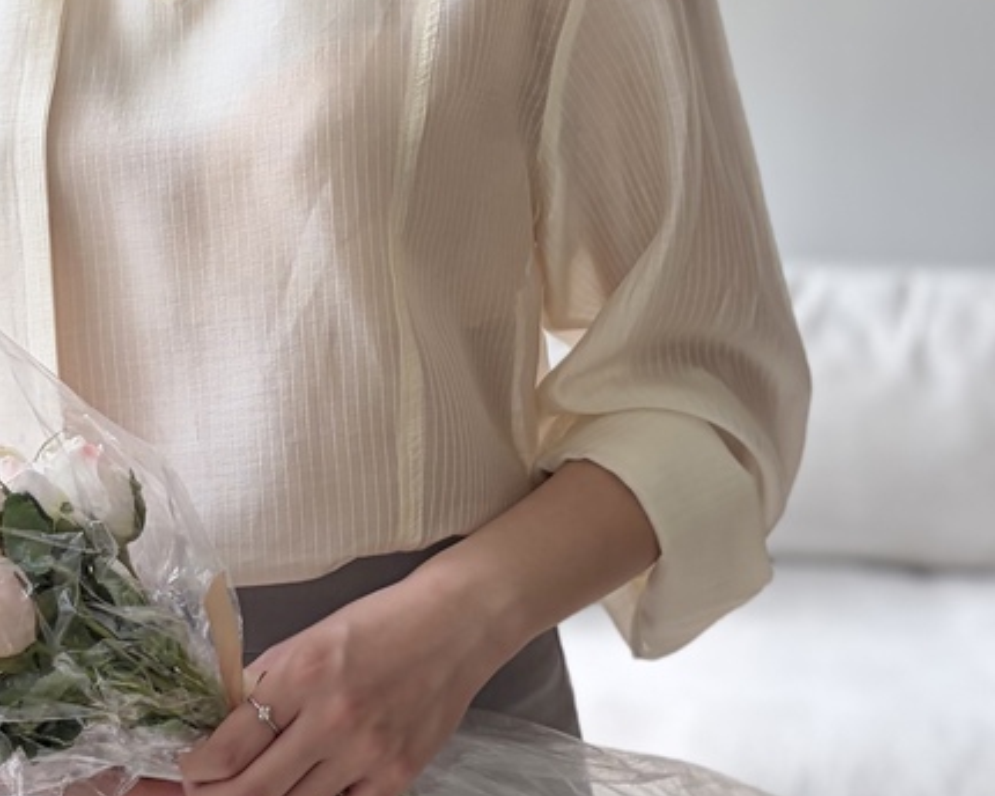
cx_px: 273
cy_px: 724
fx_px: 1737
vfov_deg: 25.0
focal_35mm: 59
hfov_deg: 31.5
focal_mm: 5.96
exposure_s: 1/243
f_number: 1.6
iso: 50
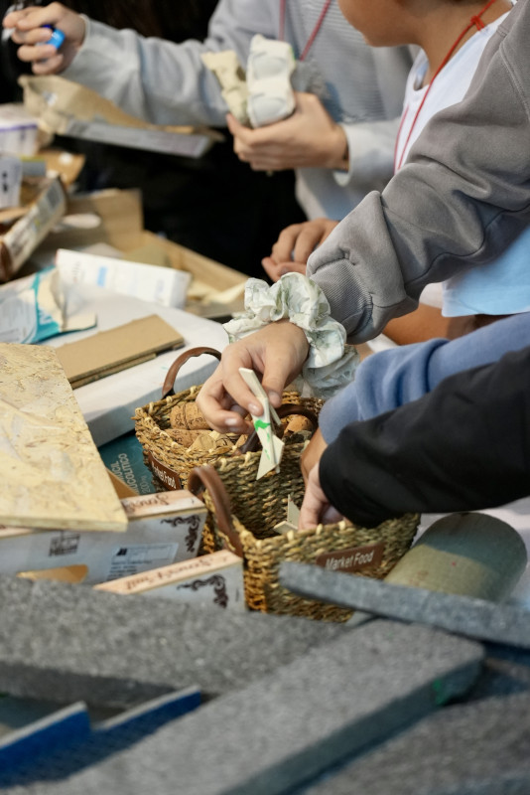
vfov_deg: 19.4
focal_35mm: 105
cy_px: 398
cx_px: 265
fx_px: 2317
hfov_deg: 13.1
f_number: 4
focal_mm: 105
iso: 6400
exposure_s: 1/160
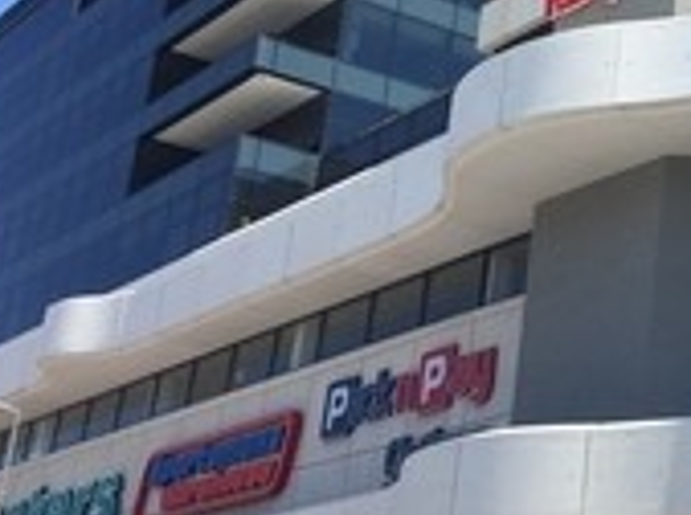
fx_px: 1713
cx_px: 830
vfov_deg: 17.0
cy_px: 108
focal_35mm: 86
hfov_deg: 21.2
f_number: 2.2
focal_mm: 4.15
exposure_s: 1/989
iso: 32
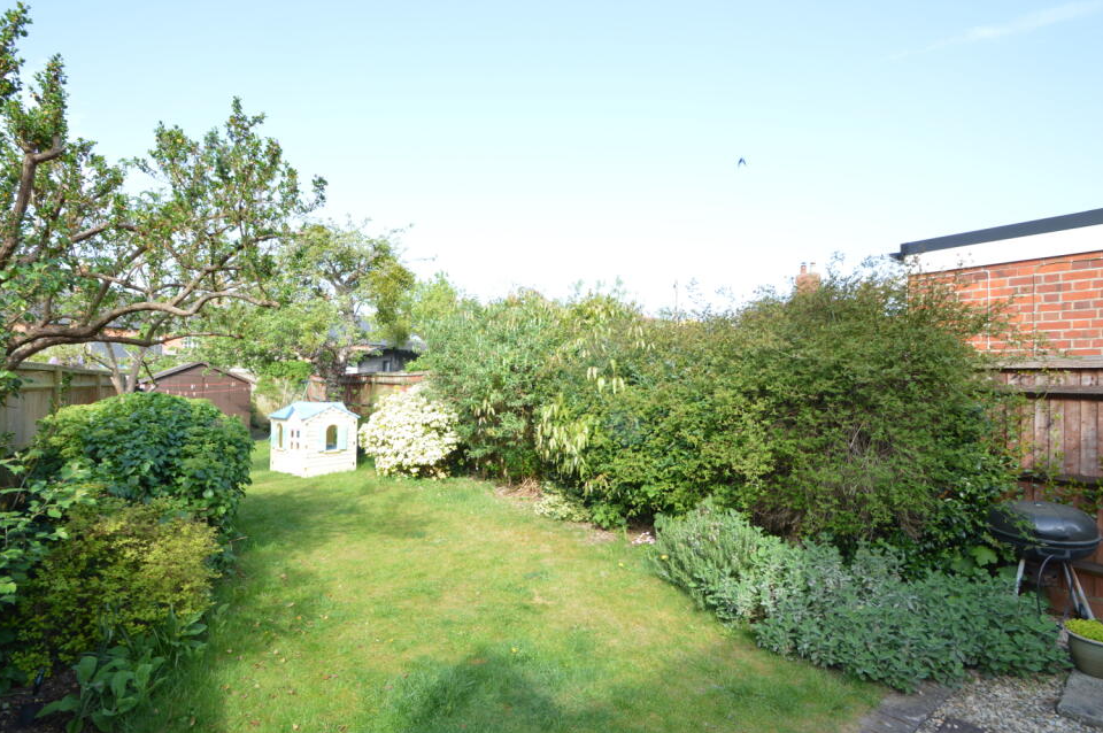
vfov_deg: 73.6
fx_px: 490
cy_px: 362
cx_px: 522
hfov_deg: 96.7
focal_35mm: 16
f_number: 10
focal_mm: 10
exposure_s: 1/40
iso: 100
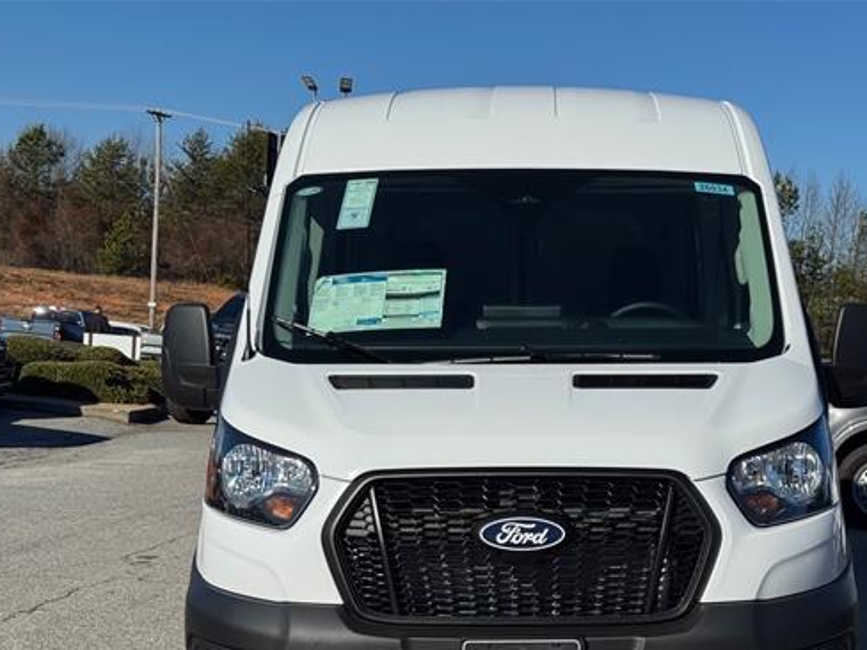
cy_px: 424
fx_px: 1578
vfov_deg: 23.2
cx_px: 547
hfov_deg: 30.6
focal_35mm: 63
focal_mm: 6.76
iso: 64
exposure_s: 1/10526
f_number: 1.78
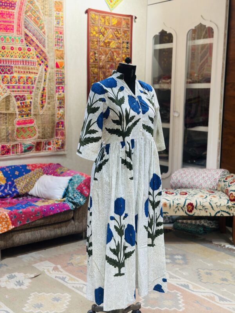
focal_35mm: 48
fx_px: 434
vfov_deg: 39.7
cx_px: 118
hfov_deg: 30.3
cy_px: 156
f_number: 1.78
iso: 64
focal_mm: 6.86
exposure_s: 1/48
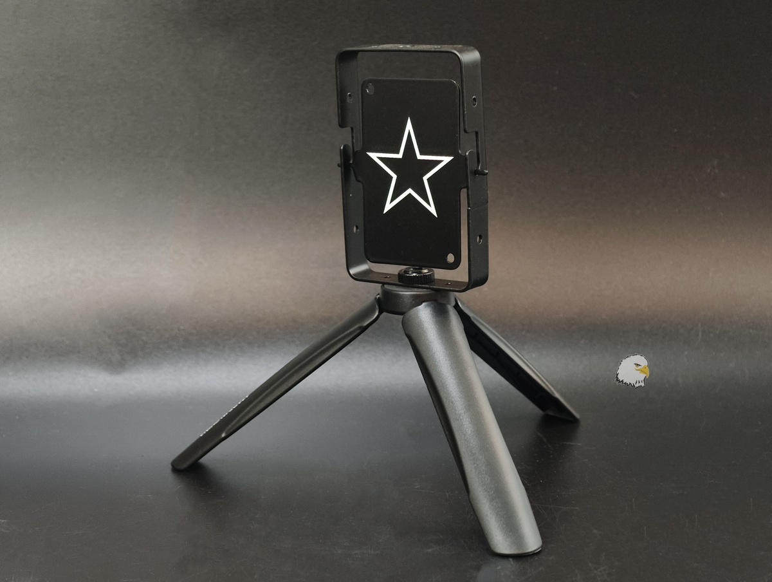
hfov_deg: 23.0
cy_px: 291
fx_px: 1899
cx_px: 386
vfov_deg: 17.4
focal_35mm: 85
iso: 2513
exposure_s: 1/24
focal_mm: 22.48
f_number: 2.67
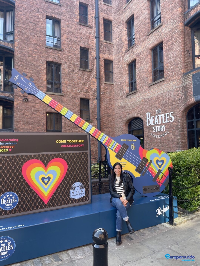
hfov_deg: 53.1
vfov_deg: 67.3
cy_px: 133
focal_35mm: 26
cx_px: 100
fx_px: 200
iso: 32
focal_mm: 4.2
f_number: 1.6
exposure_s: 1/200
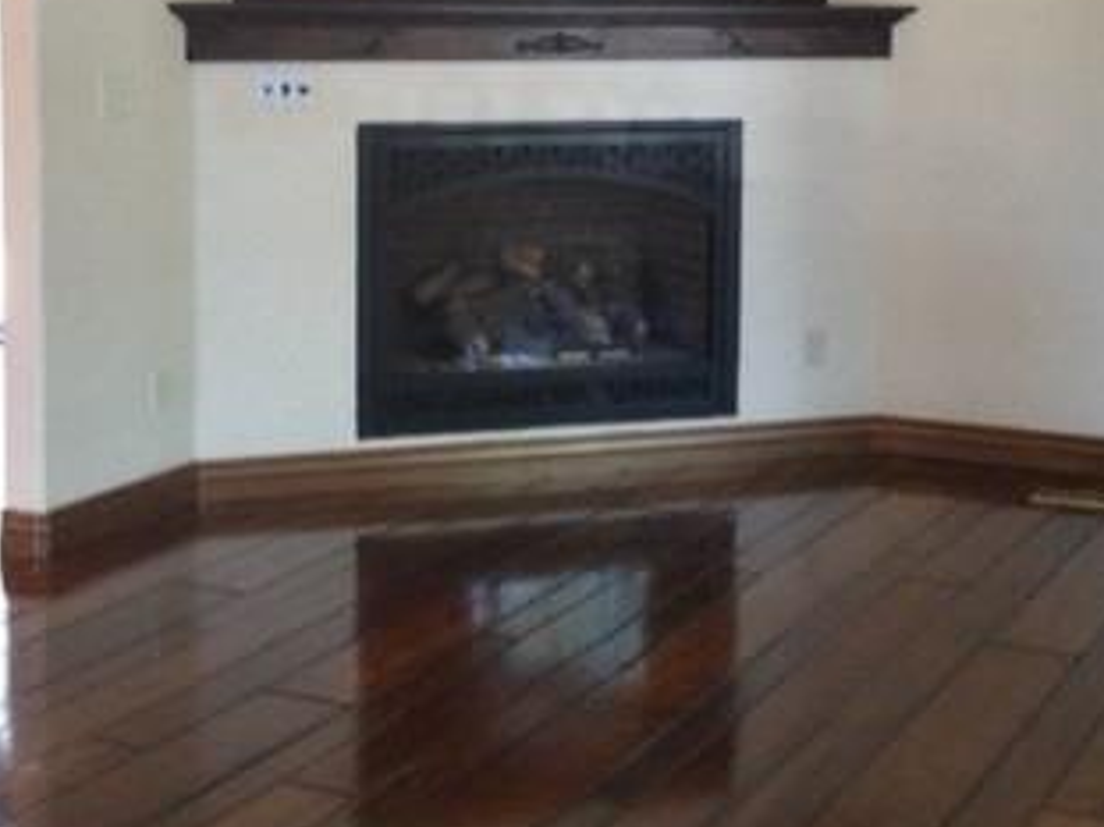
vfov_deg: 21.4
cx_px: 671
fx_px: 2168
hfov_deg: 28.5
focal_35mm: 68
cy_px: 174
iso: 125
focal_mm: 4.13
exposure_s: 1/20
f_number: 2.4
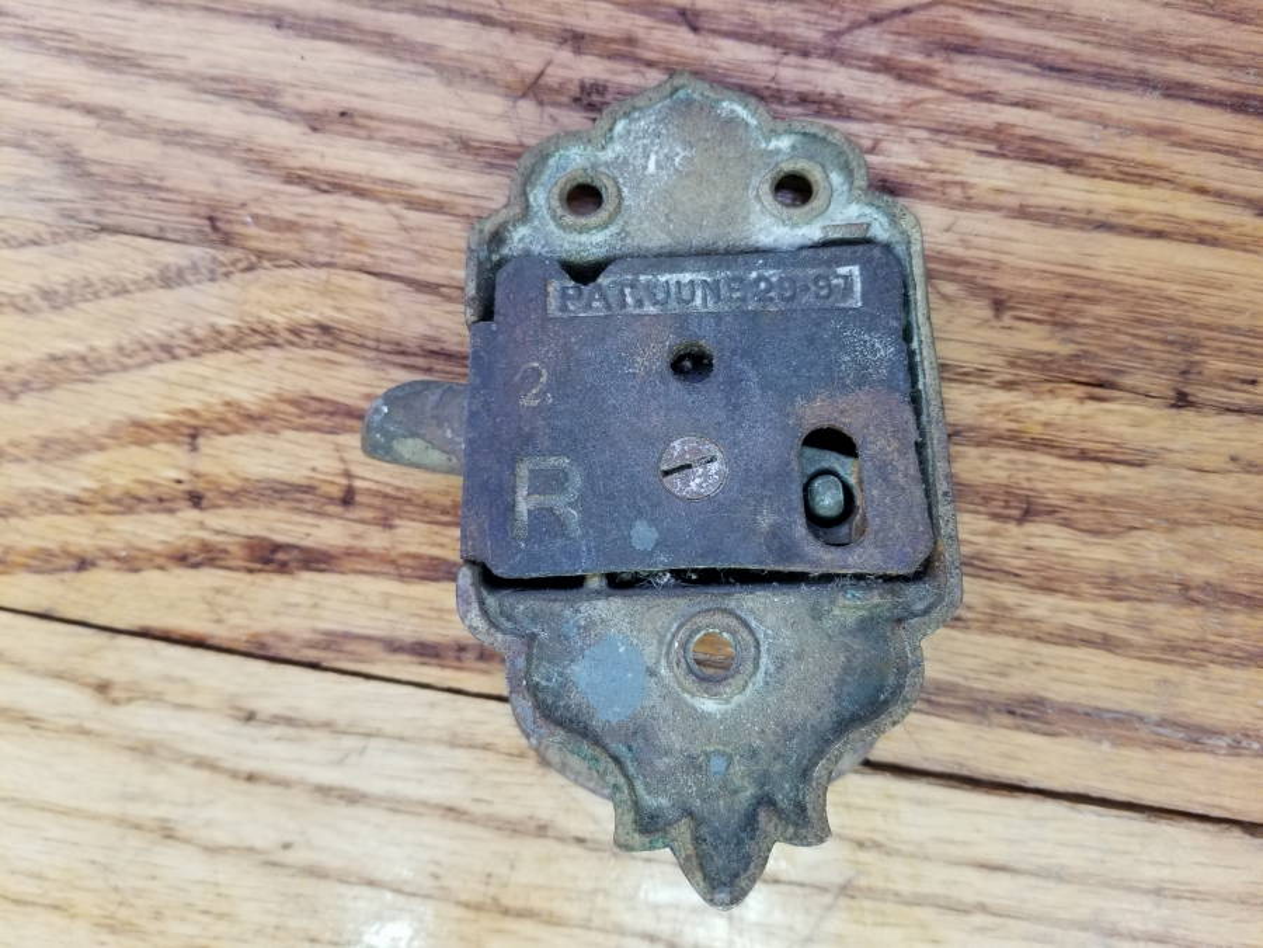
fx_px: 949
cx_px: 632
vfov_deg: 53.1
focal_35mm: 26
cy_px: 474
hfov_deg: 67.3
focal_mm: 4.25
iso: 125
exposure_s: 1/50
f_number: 1.7
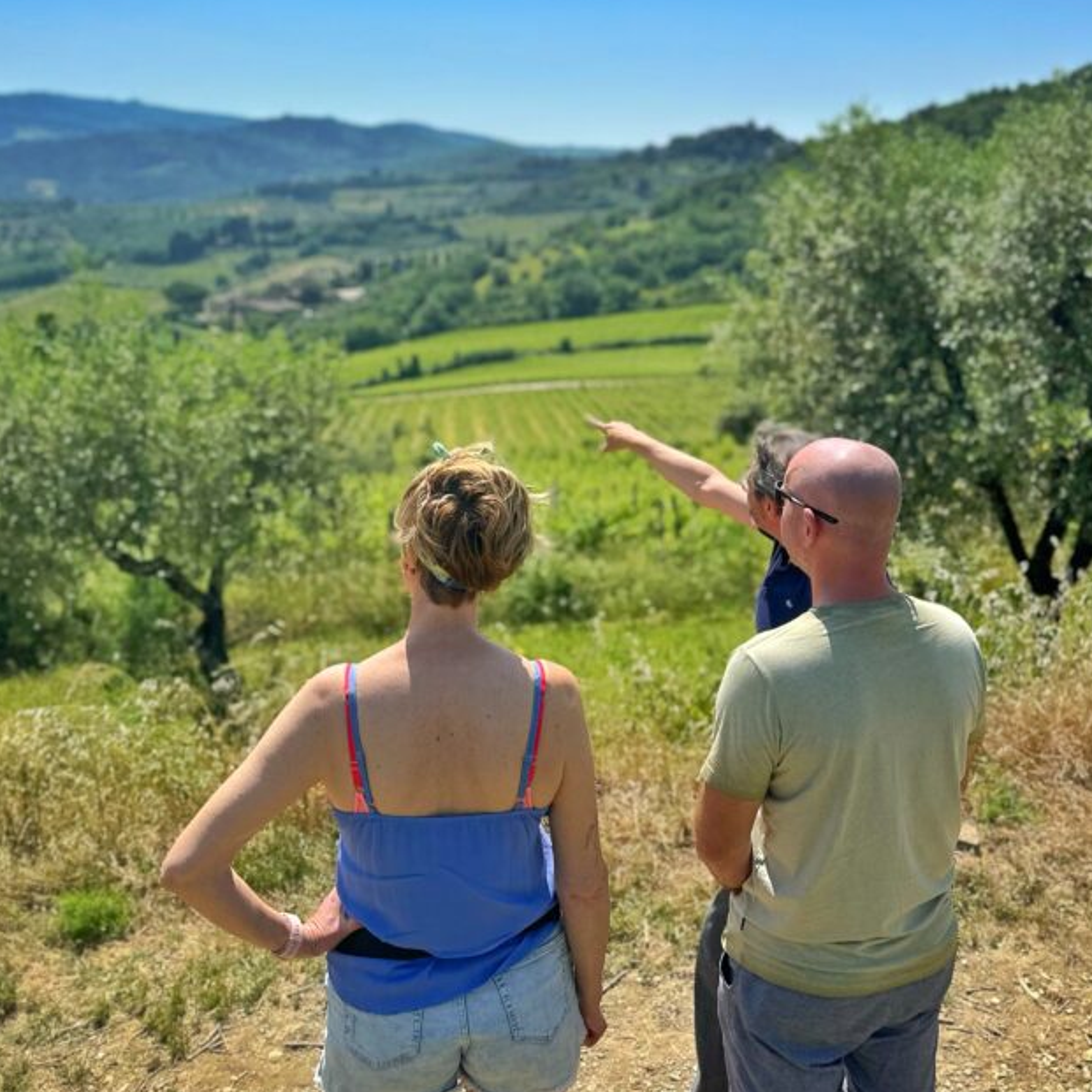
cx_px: 552
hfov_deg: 47.2
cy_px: 396
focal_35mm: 35
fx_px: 1249
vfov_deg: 46.7
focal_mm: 6.86
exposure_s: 1/7042
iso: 80
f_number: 1.78
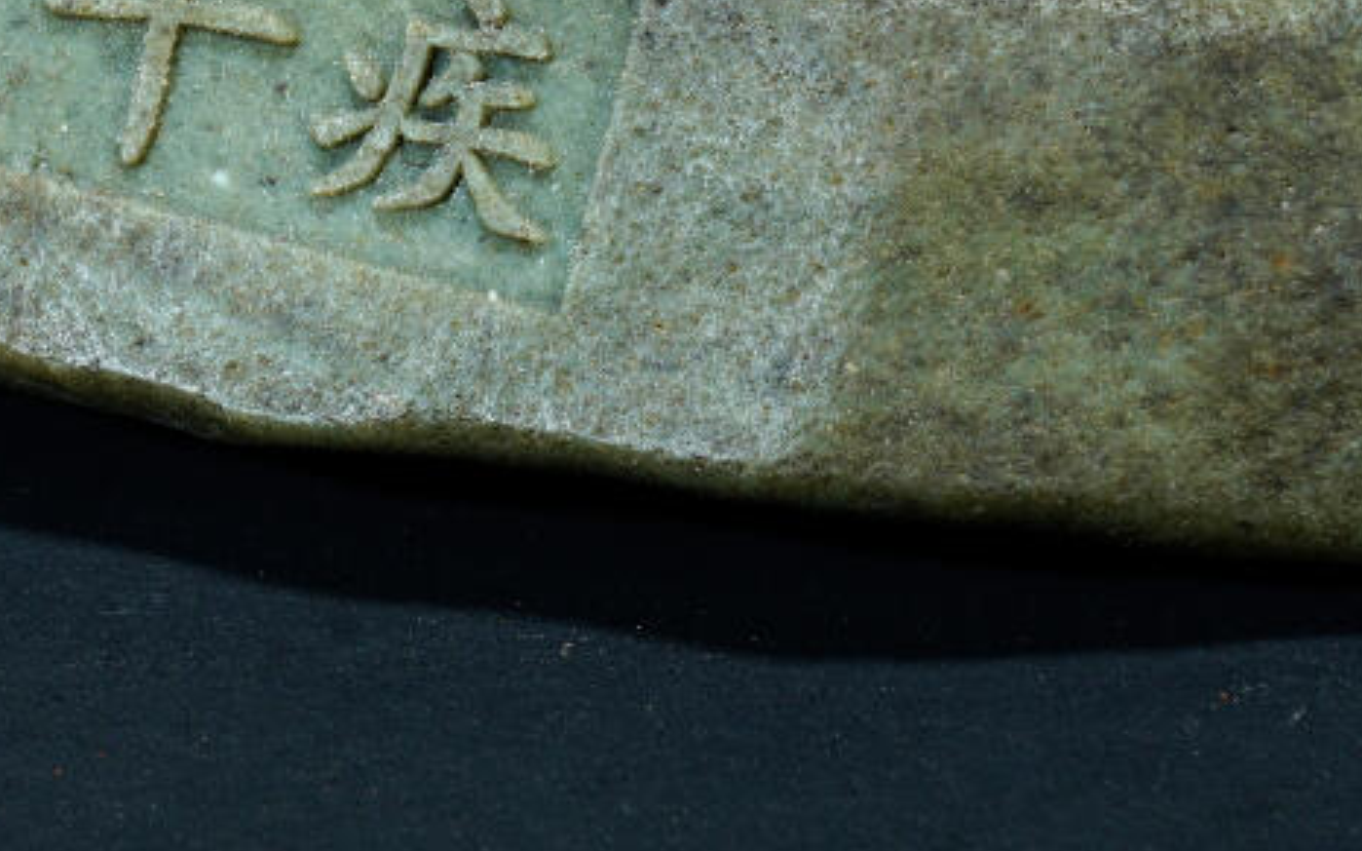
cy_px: -333
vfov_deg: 2.9
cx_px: -29
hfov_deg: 4.6
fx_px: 16811
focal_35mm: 453
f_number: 18
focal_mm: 99
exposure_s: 1/160
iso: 100
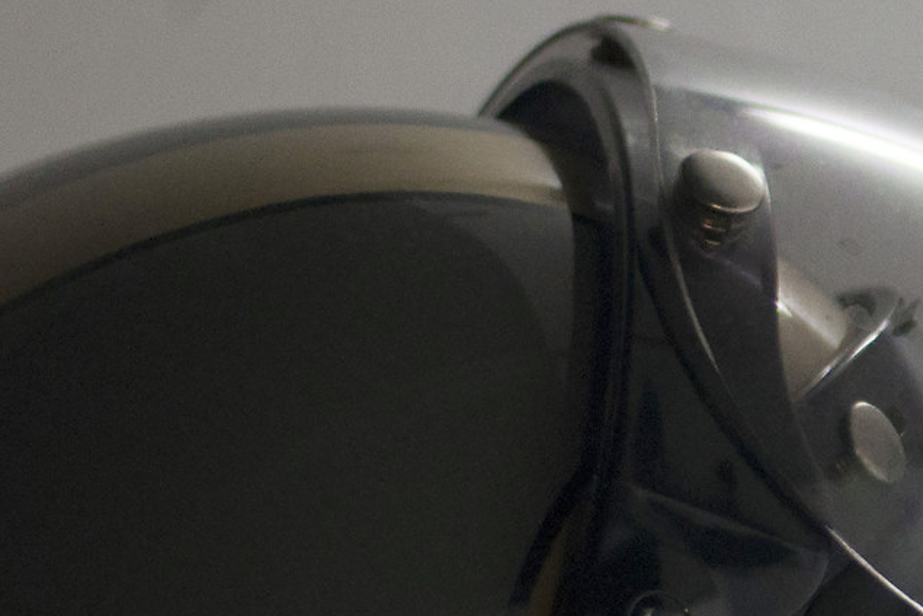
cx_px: 1660
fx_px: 7259
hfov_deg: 7.1
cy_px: 793
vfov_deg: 4.8
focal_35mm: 283
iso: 800
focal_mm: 50
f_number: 1.8
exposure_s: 1/125
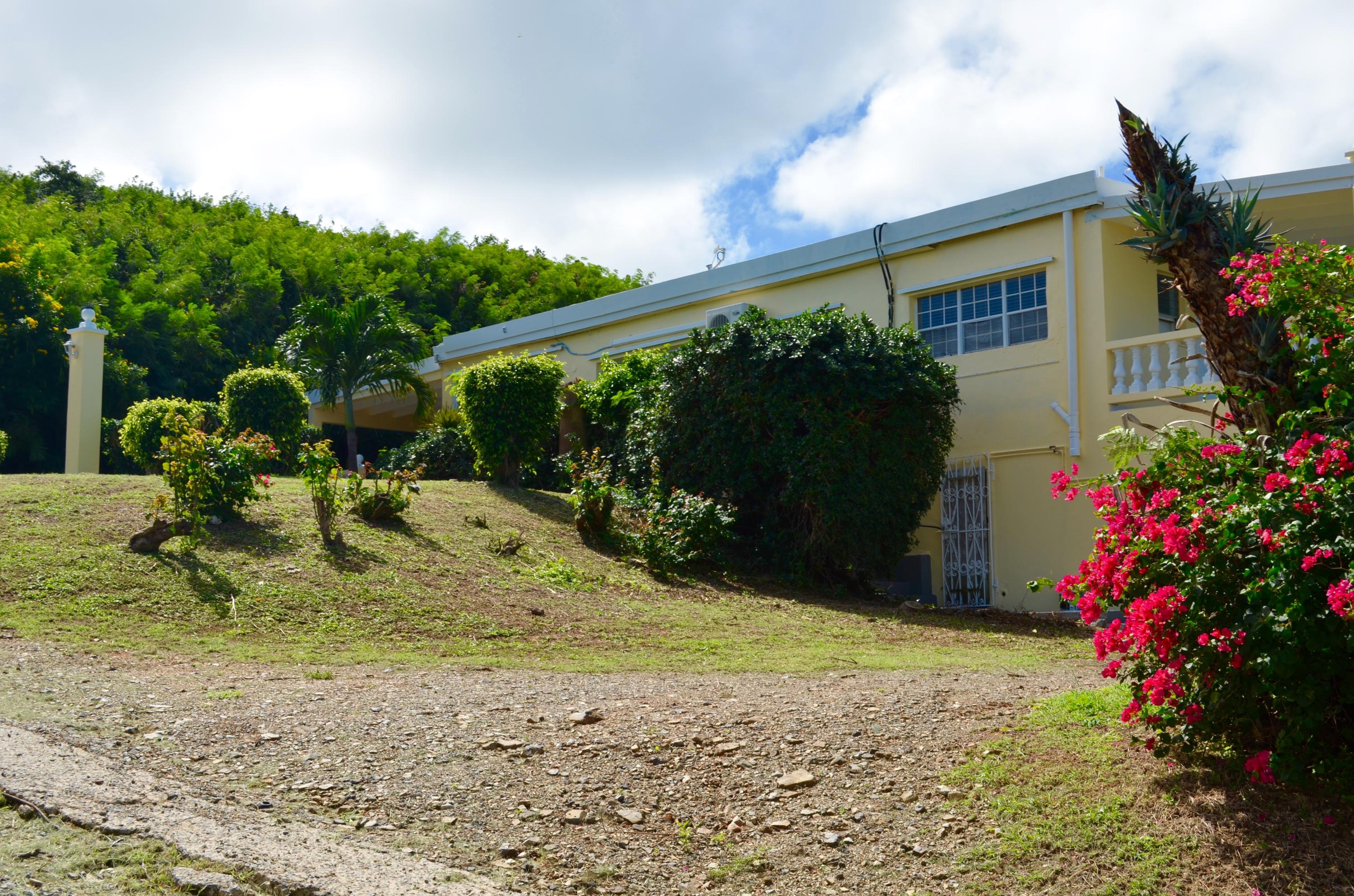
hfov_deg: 46.5
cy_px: 448
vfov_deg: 31.8
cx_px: 677
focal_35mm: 42
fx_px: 1576
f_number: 9
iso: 100
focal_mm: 28
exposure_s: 1/200
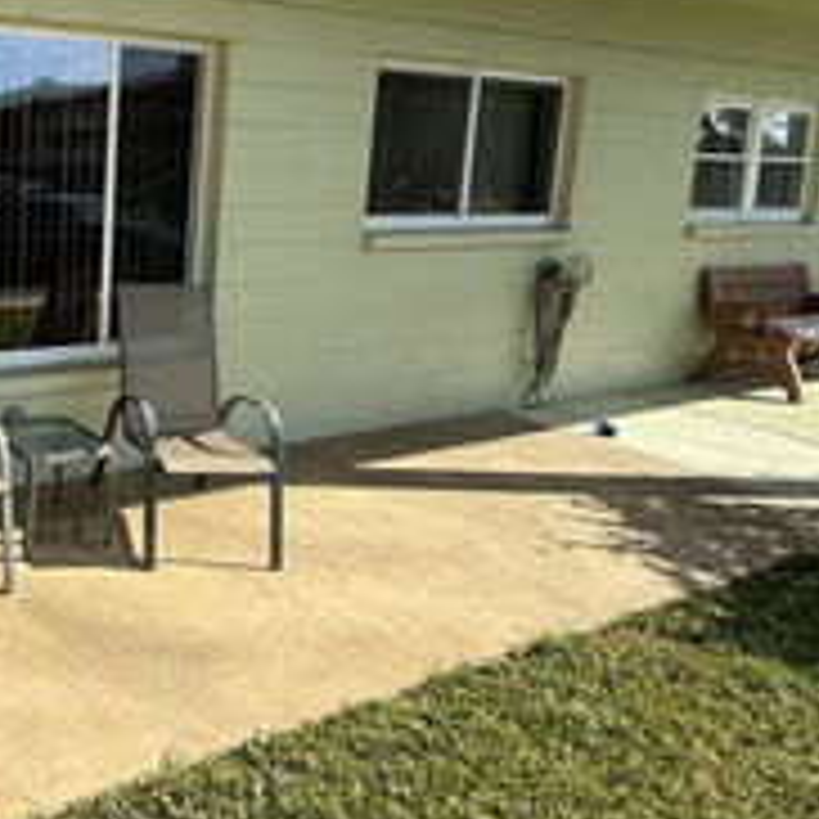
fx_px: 776
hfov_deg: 43.0
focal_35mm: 29
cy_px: 256
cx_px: -88
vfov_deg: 54.2
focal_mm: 2.22
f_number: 2.2
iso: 50
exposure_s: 1/1087
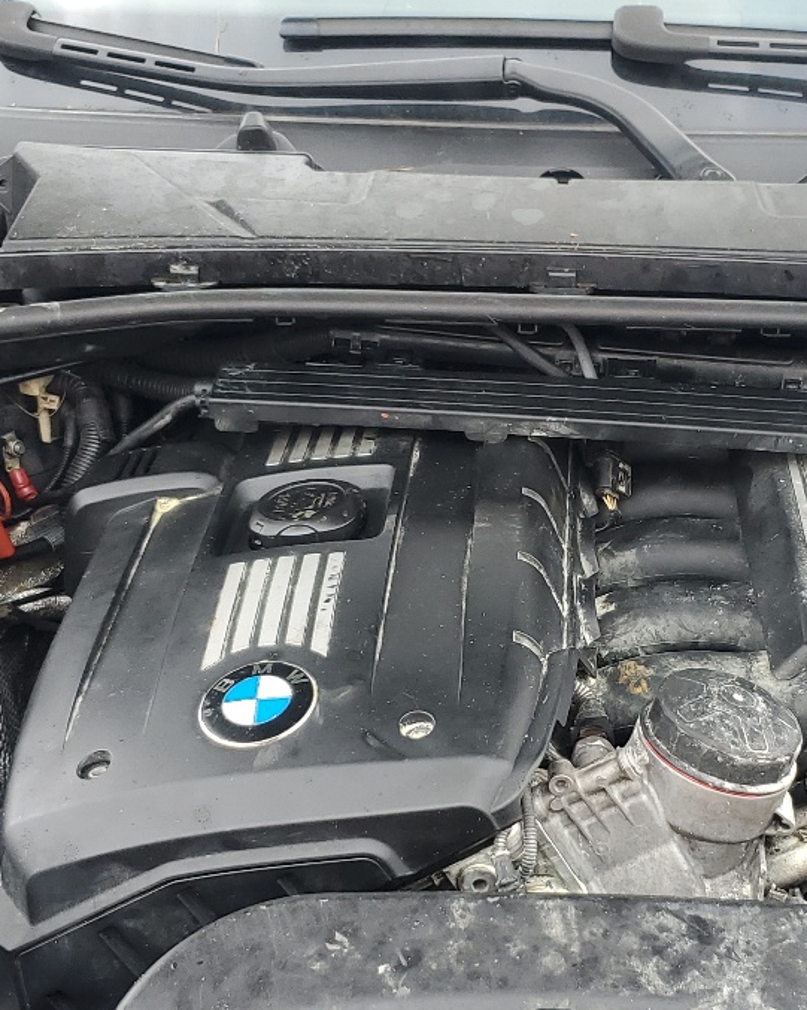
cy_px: 685
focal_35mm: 60
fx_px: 1793
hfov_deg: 25.2
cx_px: 547
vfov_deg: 31.2
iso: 50
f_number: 1.5
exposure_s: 1/476
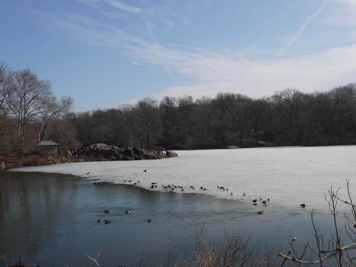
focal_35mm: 42
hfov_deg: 44.8
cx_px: 178
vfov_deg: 34.3
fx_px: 432
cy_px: 134
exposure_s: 1/400
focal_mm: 21
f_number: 10
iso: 160
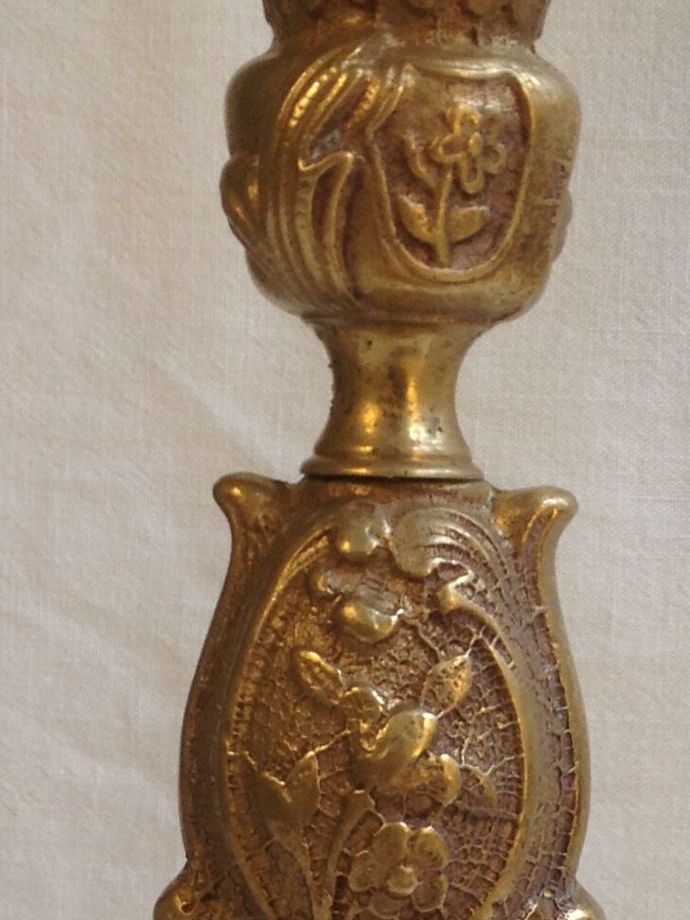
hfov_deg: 12.5
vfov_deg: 16.4
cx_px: 478
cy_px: 891
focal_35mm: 118
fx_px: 3136
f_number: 2.4
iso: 50
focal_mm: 4.28
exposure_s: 1/60
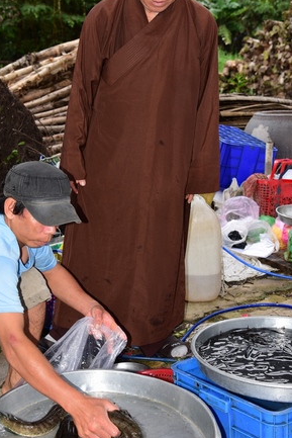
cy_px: 196
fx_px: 693
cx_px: 95
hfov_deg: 23.7
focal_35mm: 57
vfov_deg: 35.0
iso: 250
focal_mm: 38
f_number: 5
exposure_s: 1/60
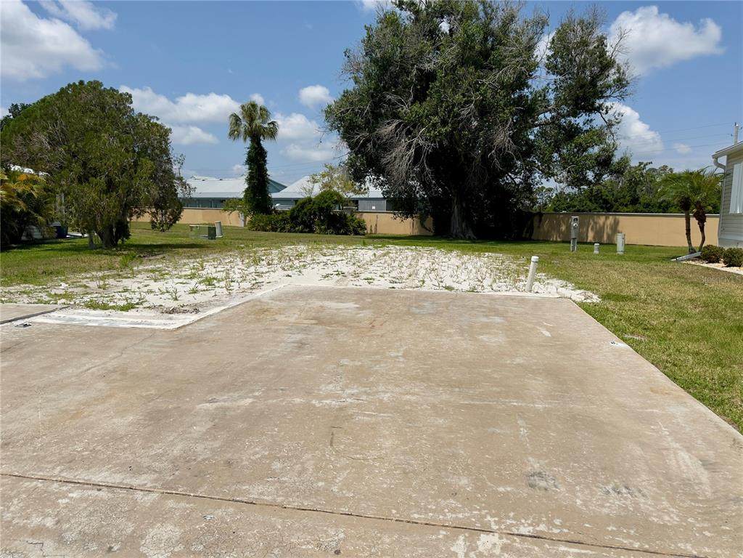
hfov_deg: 71.6
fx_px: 515
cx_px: 372
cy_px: 279
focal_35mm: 24
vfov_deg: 56.8
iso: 80
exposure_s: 1/12346
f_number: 1.78
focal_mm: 6.76
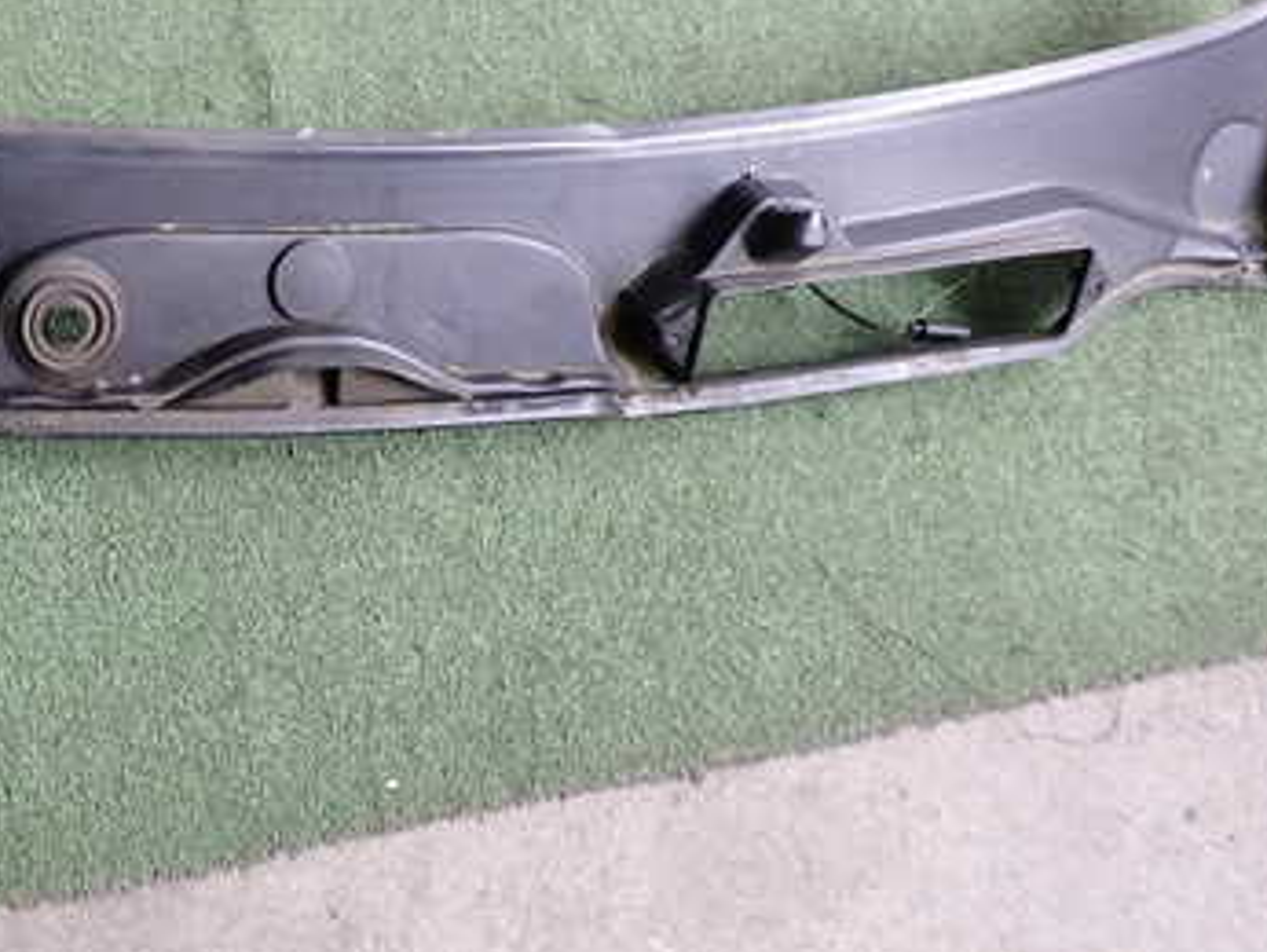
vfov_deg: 27.9
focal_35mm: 52
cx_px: 194
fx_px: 1905
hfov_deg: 35.2
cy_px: 308
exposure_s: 1/80
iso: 200
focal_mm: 5.4
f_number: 2.3
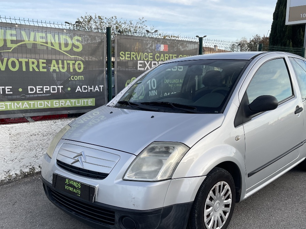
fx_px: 318
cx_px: 146
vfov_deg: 39.3
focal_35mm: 36
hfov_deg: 51.3
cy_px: 149
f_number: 1.6
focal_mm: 5.1
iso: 32
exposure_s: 1/684
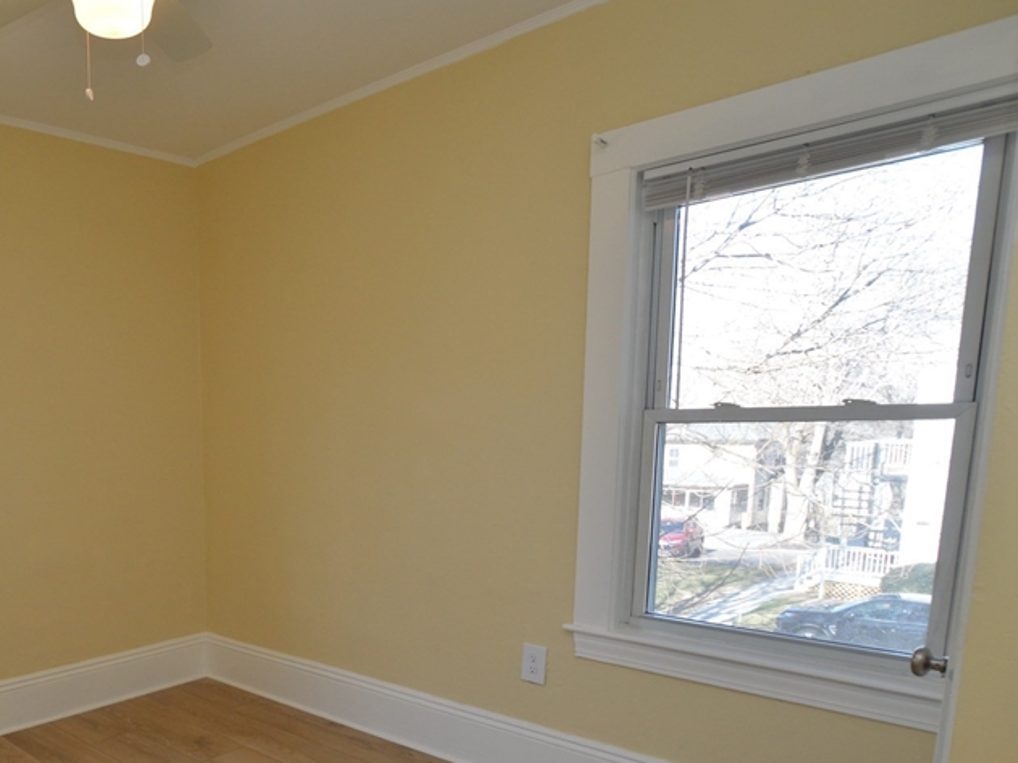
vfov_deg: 51.8
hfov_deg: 62.2
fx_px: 758
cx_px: 207
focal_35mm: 26
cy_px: 541
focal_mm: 11
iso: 400
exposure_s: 1/125
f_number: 5.6
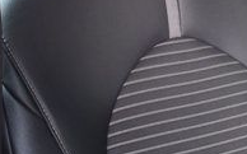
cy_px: 13
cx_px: 341
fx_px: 747
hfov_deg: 17.4
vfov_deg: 11.7
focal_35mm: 111
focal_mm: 22
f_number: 3.8
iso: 900
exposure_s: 1/125
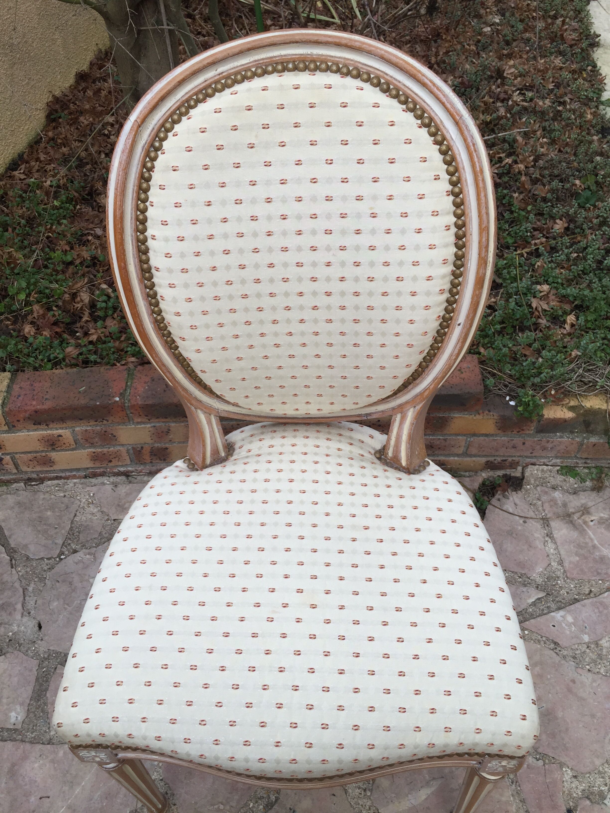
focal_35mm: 29
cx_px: 305
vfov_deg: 61.7
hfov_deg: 48.2
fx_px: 681
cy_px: 406
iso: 32
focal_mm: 4.15
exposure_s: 1/353
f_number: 2.2
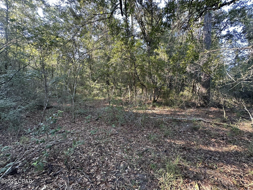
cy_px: 95
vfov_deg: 85.7
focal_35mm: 14
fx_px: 102
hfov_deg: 102.1
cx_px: 126
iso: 125
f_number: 2.2
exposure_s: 1/99
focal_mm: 2.22
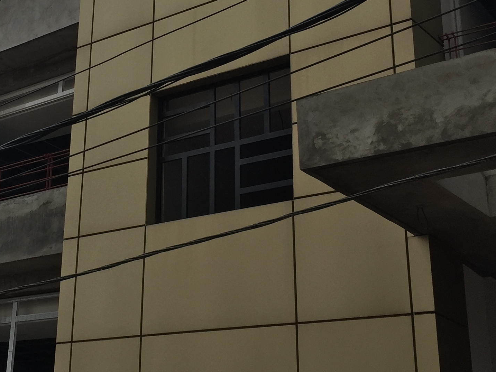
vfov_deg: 22.2
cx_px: 56
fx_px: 946
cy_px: 121
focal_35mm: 66
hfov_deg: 28.3
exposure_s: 1/2639
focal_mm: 4.15
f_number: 2.2
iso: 32
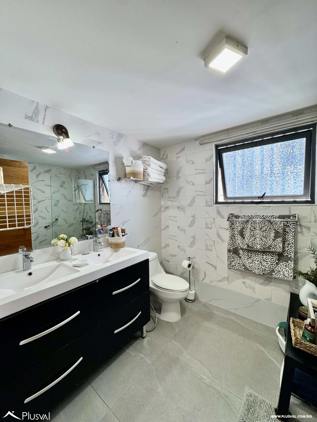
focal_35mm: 14
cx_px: 158
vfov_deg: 102.1
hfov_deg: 85.7
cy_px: 211
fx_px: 171
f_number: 2.2
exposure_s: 1/120
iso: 160
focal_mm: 2.22
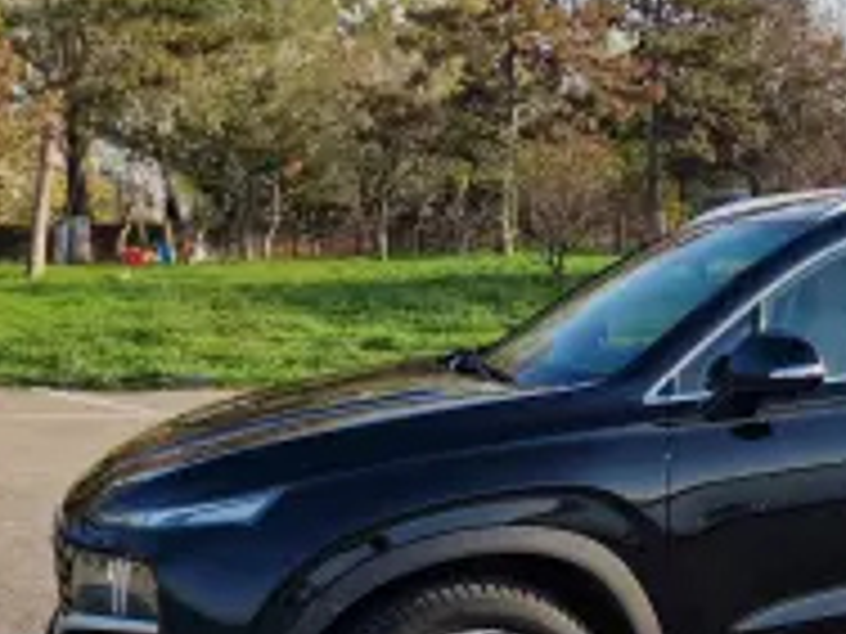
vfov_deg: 32.5
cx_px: 788
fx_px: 1075
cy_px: 441
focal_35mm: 44
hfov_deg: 39.3
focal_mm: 6.4
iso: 50
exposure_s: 1/455
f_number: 1.8
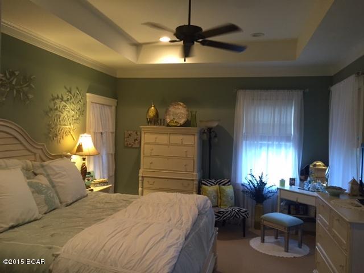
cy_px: 136
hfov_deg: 61.7
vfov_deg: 48.2
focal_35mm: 29
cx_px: 182
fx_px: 305
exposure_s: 1/30
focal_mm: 4.15
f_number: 2.2
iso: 160
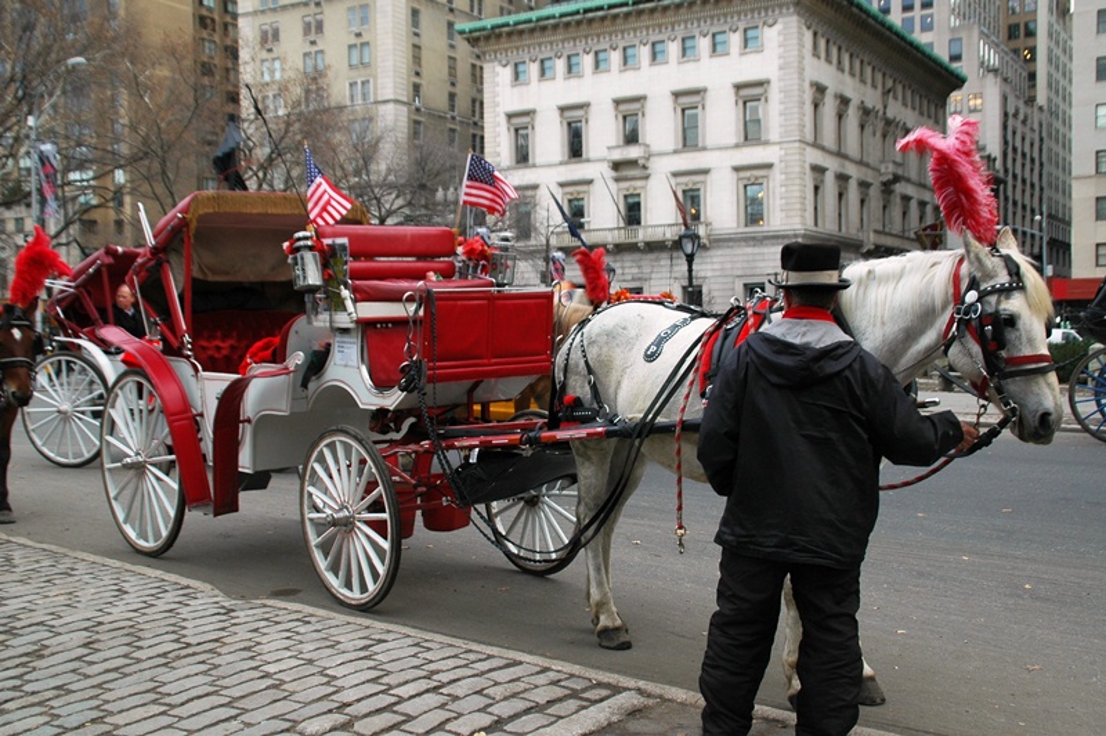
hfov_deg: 46.4
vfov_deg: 31.8
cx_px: 553
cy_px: 368
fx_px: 1289
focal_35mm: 42
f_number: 7.1
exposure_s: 1/60
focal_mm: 28
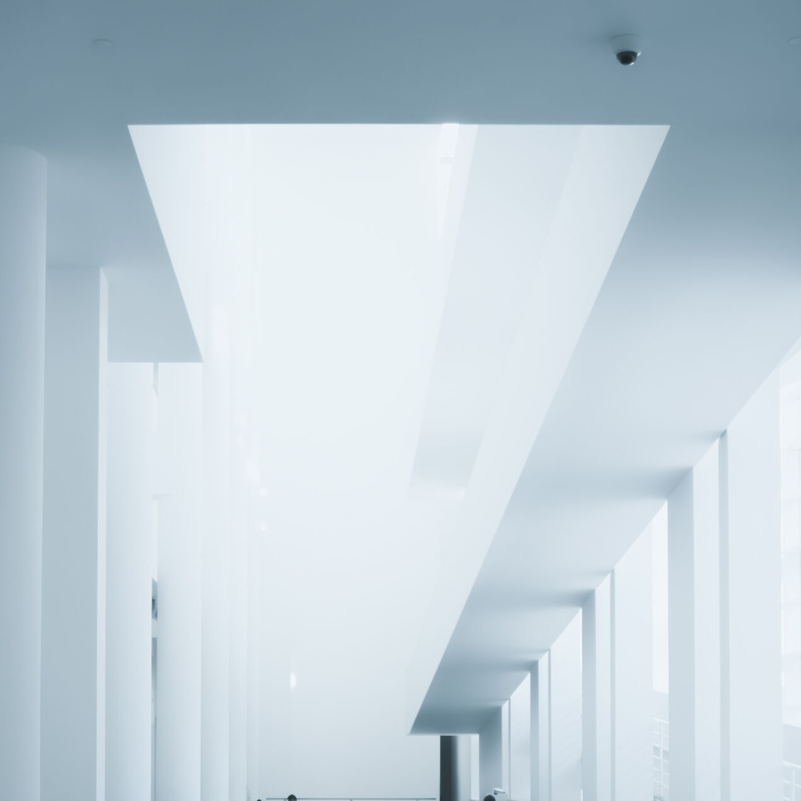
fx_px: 1728
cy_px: 695
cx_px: 485
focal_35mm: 66
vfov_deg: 25.4
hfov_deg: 26.0
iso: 200
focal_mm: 27
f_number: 5.6
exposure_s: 1/60
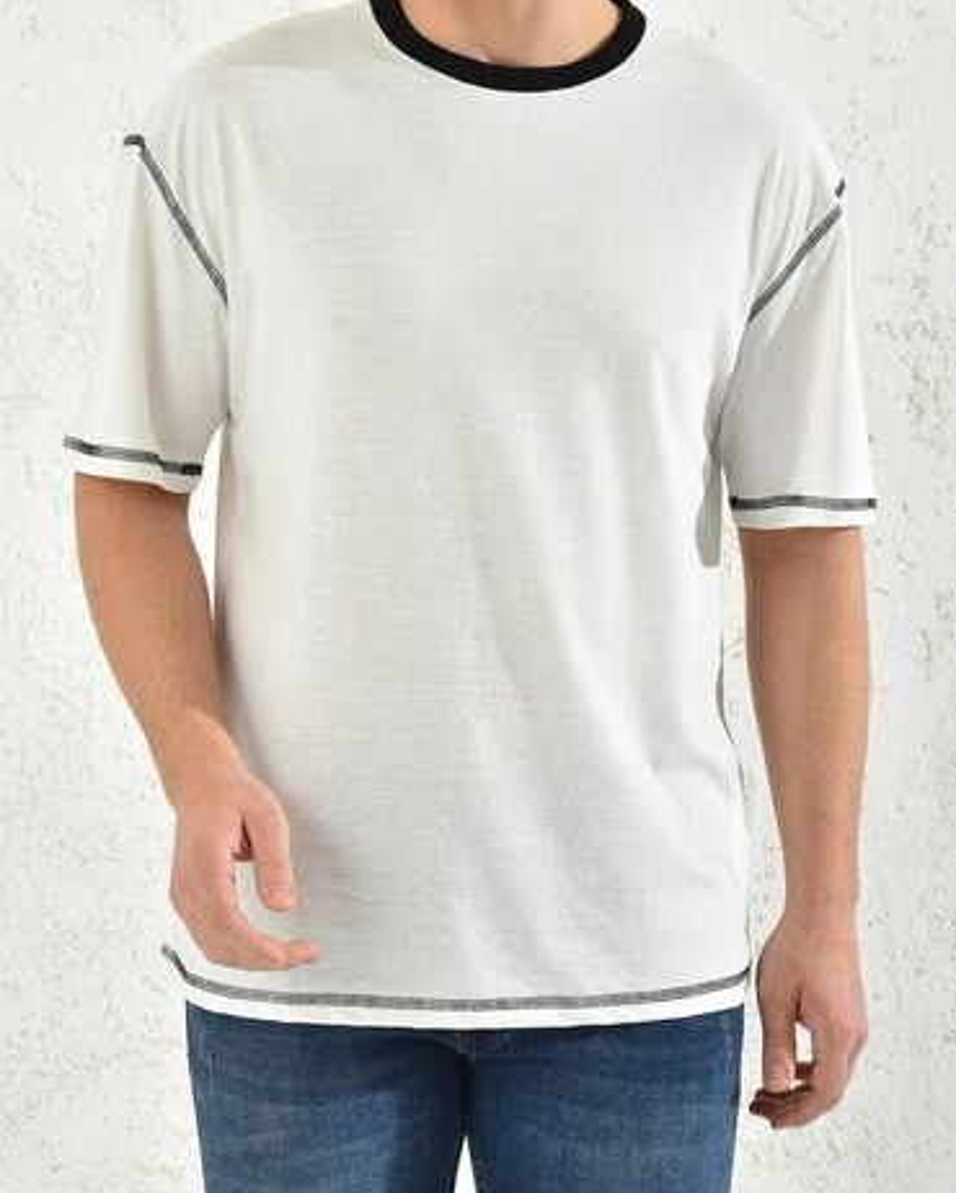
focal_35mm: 99
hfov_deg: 15.6
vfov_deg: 19.3
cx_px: 522
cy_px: 411
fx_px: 3499
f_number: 7.1
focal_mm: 65
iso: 100
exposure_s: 1/160
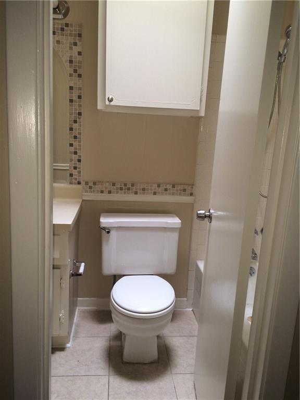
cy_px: 200
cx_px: 150
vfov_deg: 61.7
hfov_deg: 48.2
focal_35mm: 29
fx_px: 335
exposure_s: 1/30
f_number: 2.2
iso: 32
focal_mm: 4.15
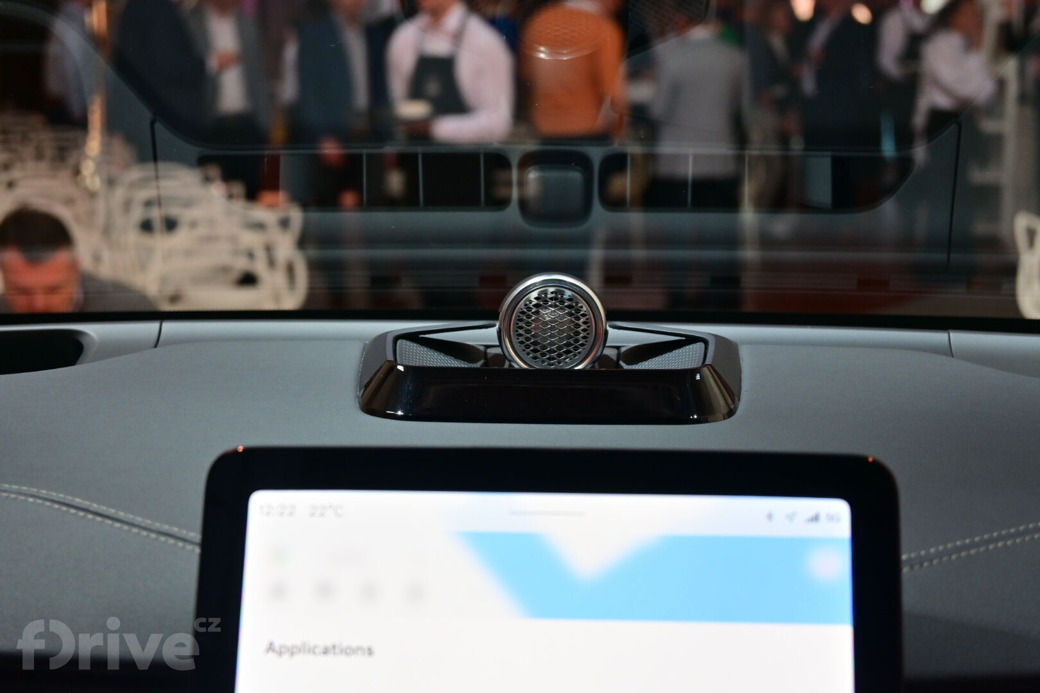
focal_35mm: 75
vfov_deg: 18.2
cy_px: 346
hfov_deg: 27.0
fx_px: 2166
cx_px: 520
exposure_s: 1/50
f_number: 6.3
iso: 500
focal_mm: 50
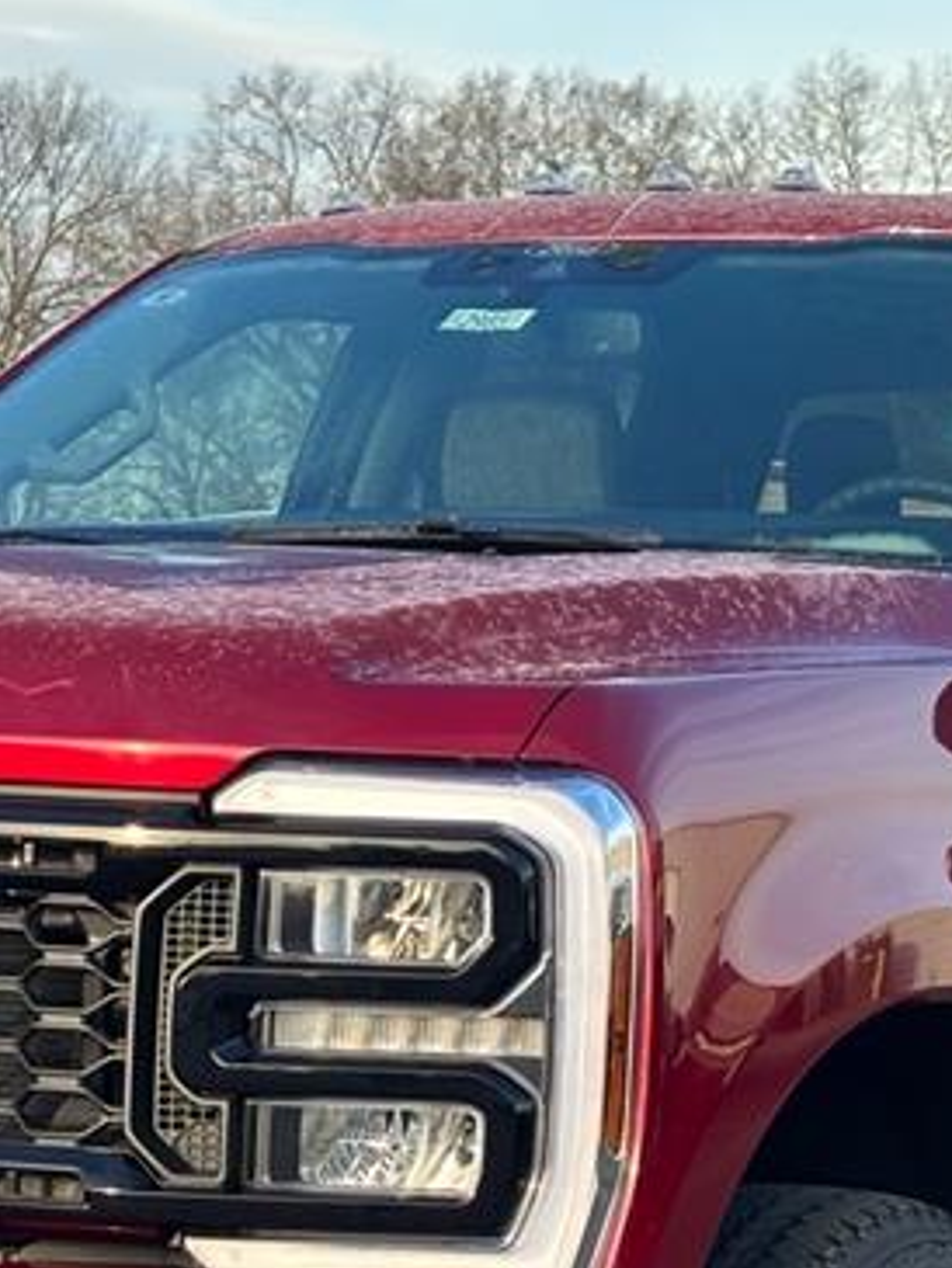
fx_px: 5351
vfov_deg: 13.4
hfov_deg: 10.2
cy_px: 1105
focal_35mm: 146
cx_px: 441
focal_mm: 5.96
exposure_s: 1/253
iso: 32
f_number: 1.6
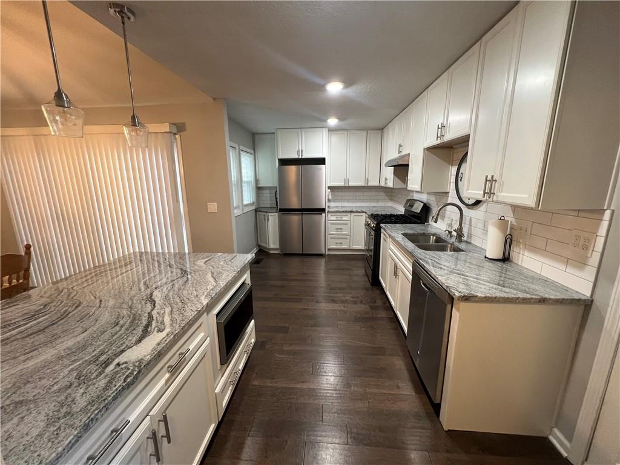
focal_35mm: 13
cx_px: 310
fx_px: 233
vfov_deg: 89.9
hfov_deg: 106.2
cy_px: 232
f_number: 1.8
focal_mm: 1.57
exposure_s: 1/60
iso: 250
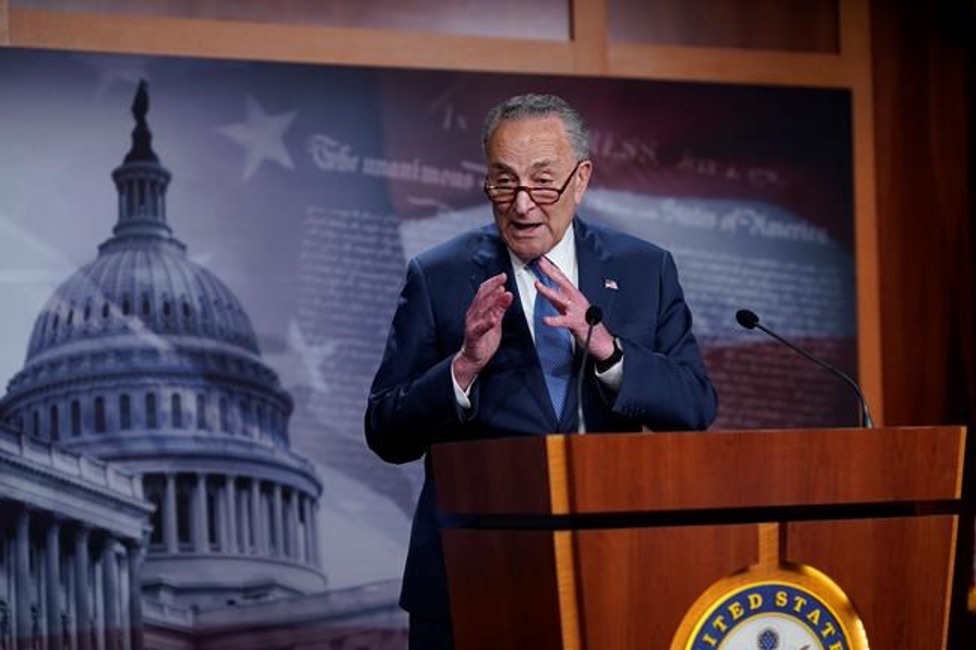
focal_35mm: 85
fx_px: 2304
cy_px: 325
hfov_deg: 23.9
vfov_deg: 16.1
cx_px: 488
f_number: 2
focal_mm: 85
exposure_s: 1/500
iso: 1000
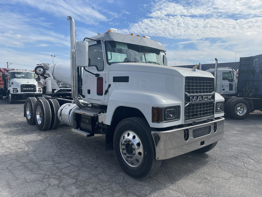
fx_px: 197
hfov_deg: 67.3
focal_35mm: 26
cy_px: 98
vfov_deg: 53.1
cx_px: 131
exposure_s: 1/4292
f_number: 1.6
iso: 32
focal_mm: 4.2
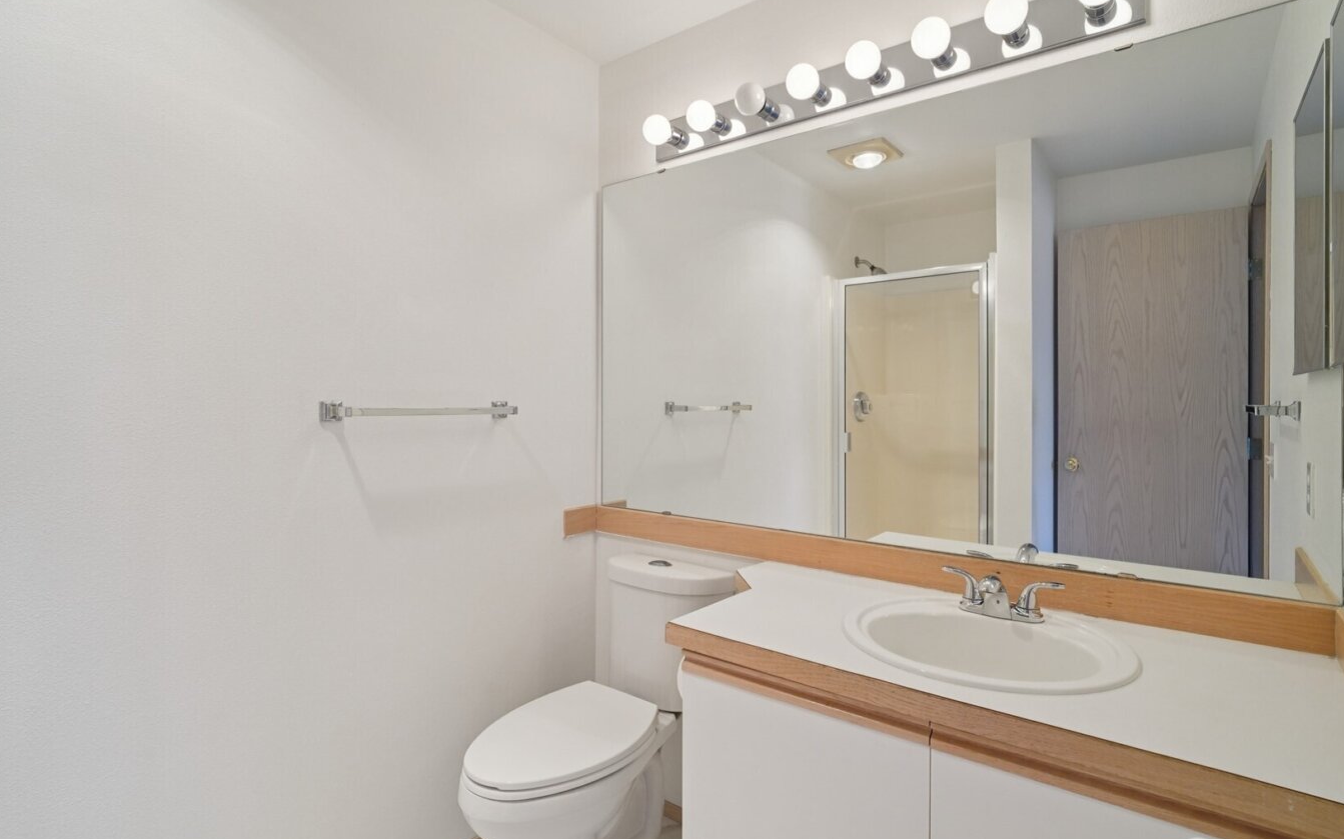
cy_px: 424
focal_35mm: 17
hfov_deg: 94.4
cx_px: 678
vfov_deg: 68.0
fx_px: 623
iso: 1600
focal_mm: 16
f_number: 8
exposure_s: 1/80
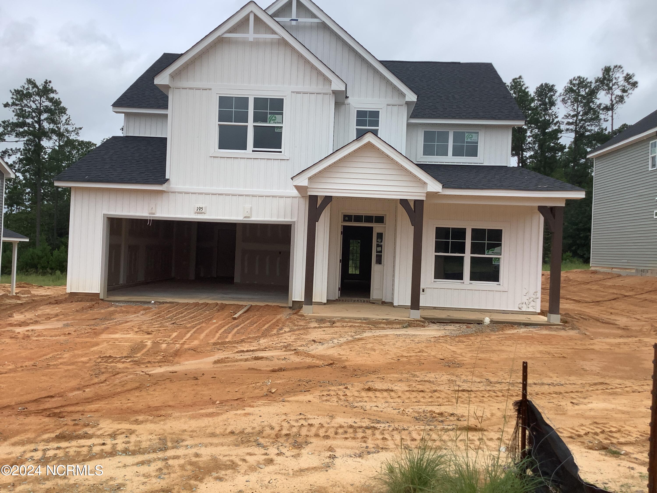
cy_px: 246
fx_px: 588
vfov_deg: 45.4
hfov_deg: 58.4
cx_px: 328
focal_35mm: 31
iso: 25
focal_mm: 3.3
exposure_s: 1/1087
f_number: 2.4
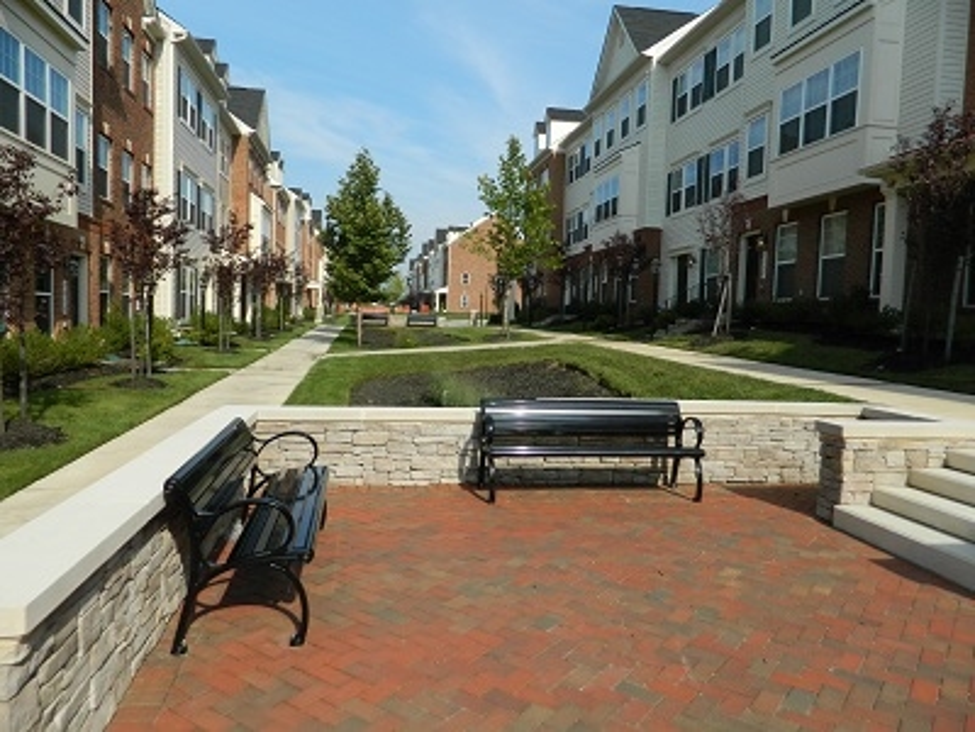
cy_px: 366
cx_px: 488
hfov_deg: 69.4
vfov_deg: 54.9
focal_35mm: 25
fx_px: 704
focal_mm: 4.5
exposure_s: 1/1000
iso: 80
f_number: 3.1
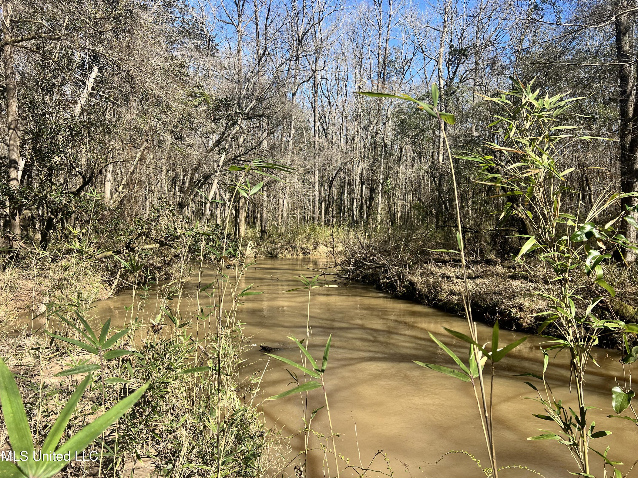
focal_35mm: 26
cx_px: 319
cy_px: 239
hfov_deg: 67.3
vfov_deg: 53.1
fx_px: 479
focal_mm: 5.7
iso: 50
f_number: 1.5
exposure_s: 1/1531
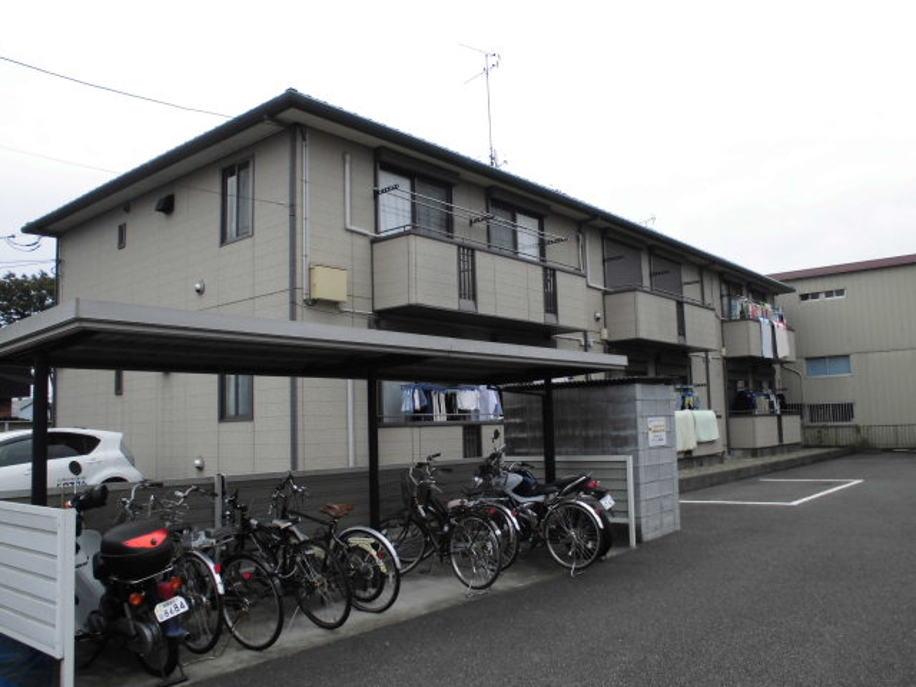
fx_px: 767
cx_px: 458
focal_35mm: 29
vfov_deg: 48.2
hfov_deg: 61.7
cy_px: 344
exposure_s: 1/250
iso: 100
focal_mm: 5.3
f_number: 3.7
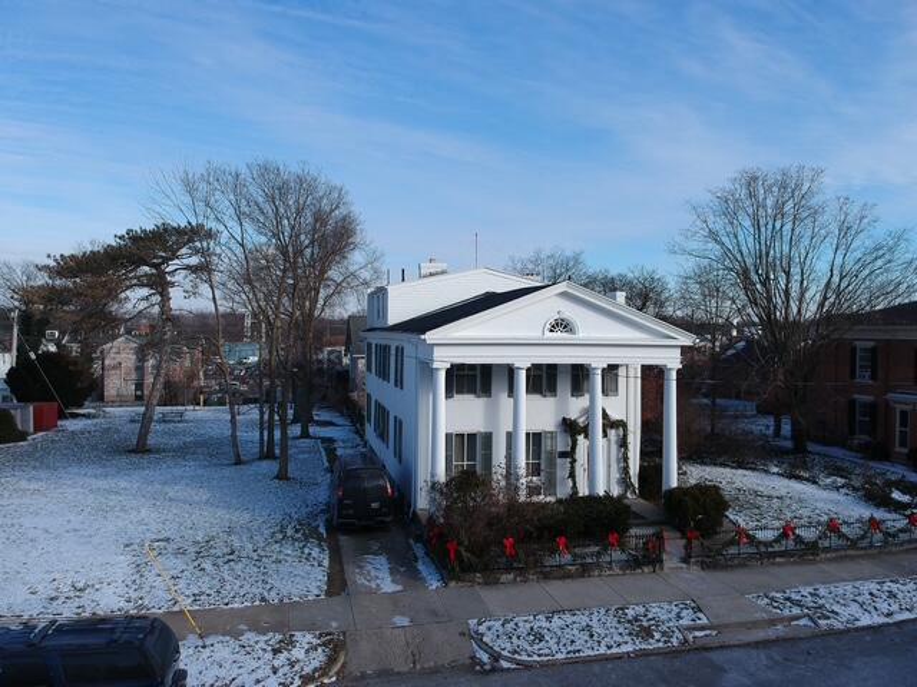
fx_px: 662
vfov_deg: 54.9
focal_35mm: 25
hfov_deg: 69.4
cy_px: 344
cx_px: 458
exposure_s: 1/1000
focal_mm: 4.49
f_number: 2.6
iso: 100
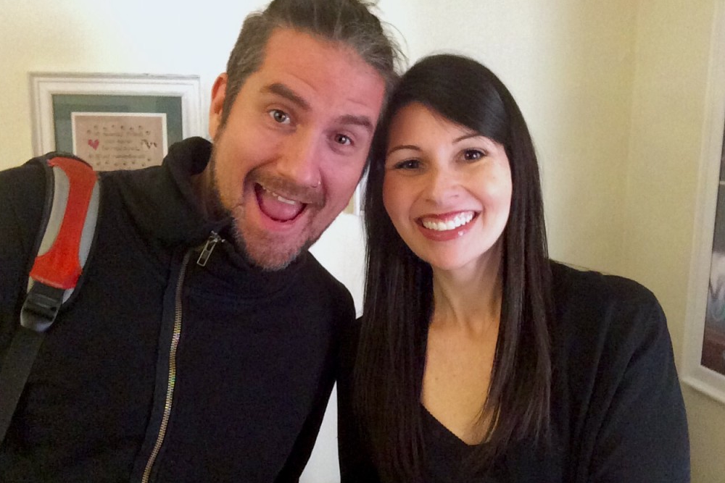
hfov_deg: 57.2
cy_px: 275
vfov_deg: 39.9
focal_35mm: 33
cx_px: 365
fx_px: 665
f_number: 2.4
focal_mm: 2.15
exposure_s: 1/15
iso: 640
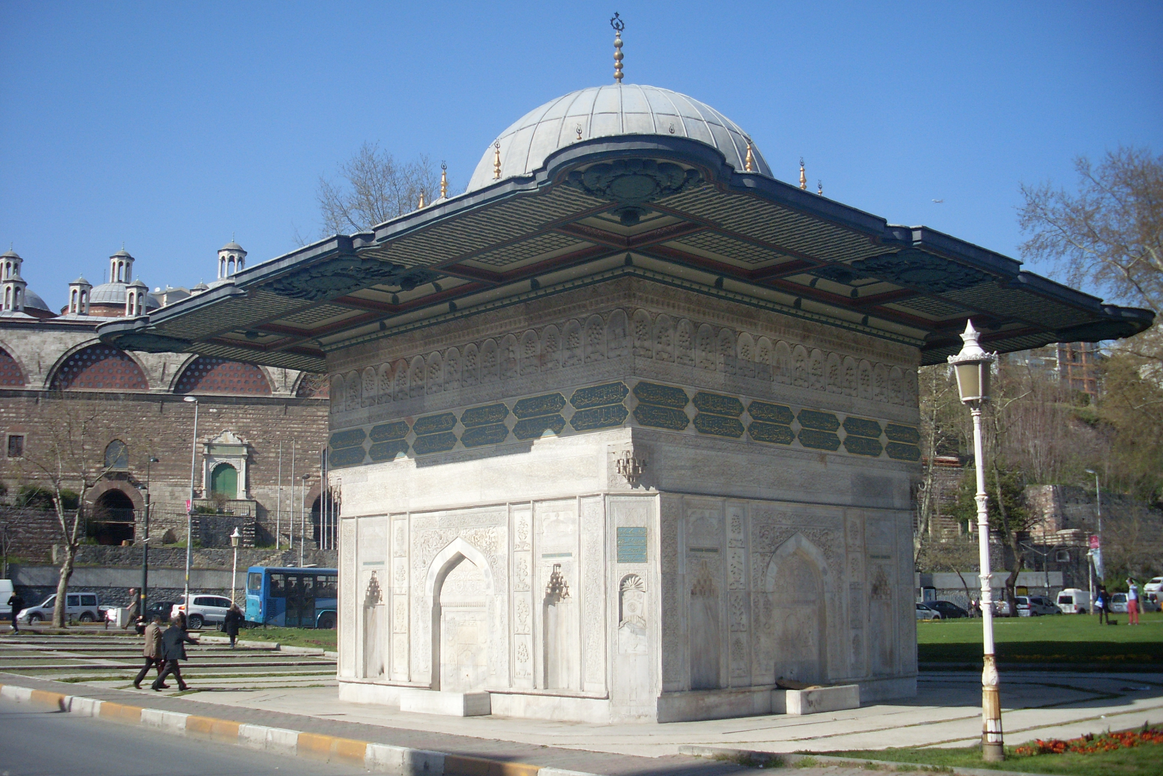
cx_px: 576
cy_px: 376
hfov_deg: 48.5
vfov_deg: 33.4
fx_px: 1292
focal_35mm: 40
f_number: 7.7
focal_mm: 6.3
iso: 80
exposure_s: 1/250
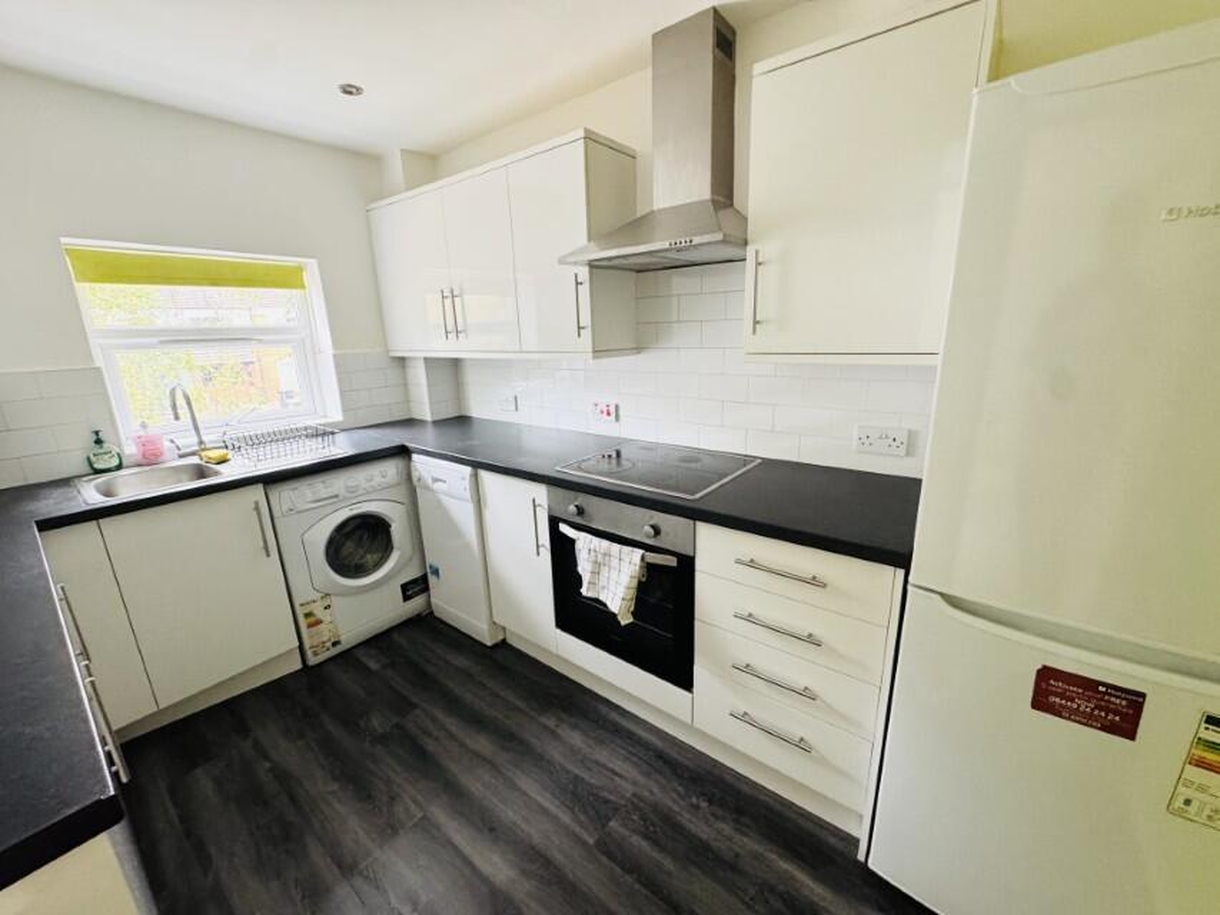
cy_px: 458
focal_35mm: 14
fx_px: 493
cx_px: 610
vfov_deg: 85.7
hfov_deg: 102.1
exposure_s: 1/50
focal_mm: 2.22
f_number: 2.2
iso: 400
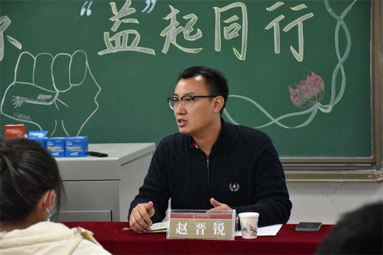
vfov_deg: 10.1
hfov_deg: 15.2
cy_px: 128
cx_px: 192
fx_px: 1435
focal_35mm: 135
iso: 3200
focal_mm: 90
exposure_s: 1/100
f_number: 5.6
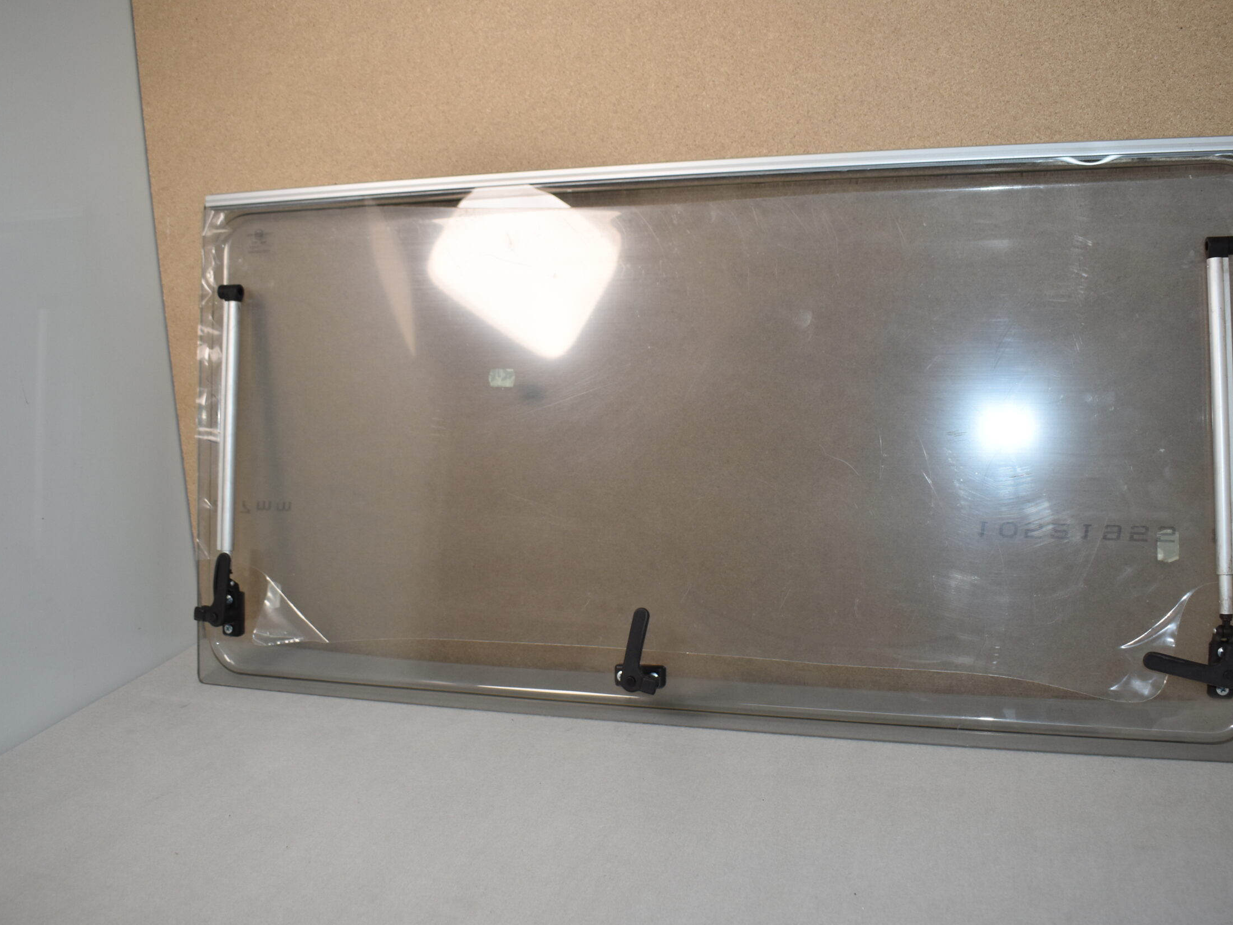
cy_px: 460
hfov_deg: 59.9
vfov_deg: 46.8
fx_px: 1069
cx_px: 652
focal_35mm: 30
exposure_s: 1/200
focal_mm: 18
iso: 400
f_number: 5
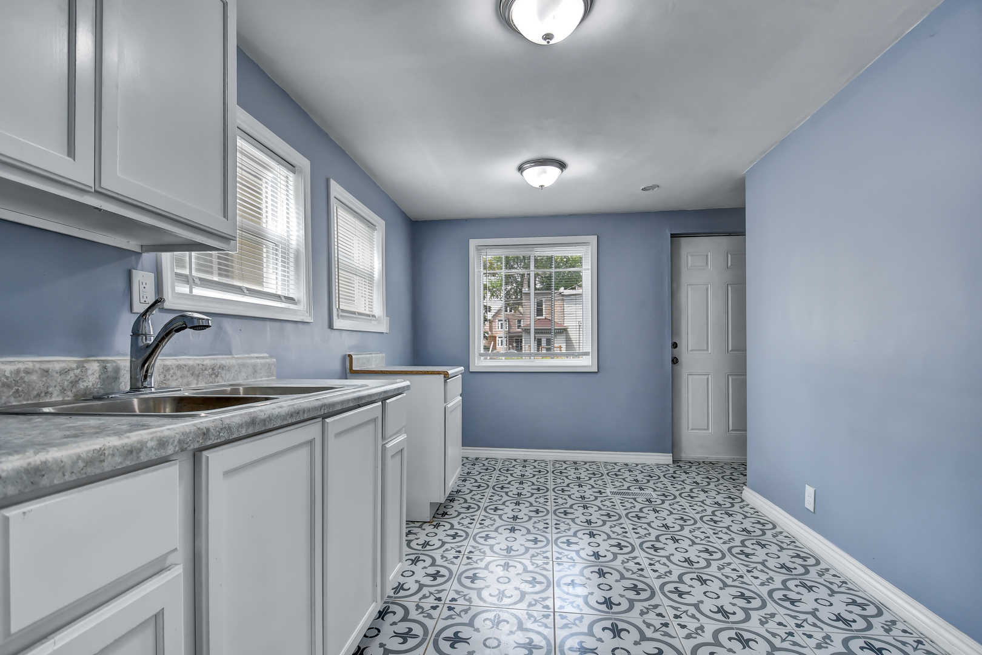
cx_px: 491
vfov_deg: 77.3
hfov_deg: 100.4
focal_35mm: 15
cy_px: 328
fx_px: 409
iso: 200
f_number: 3.5
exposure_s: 1/160
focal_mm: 10
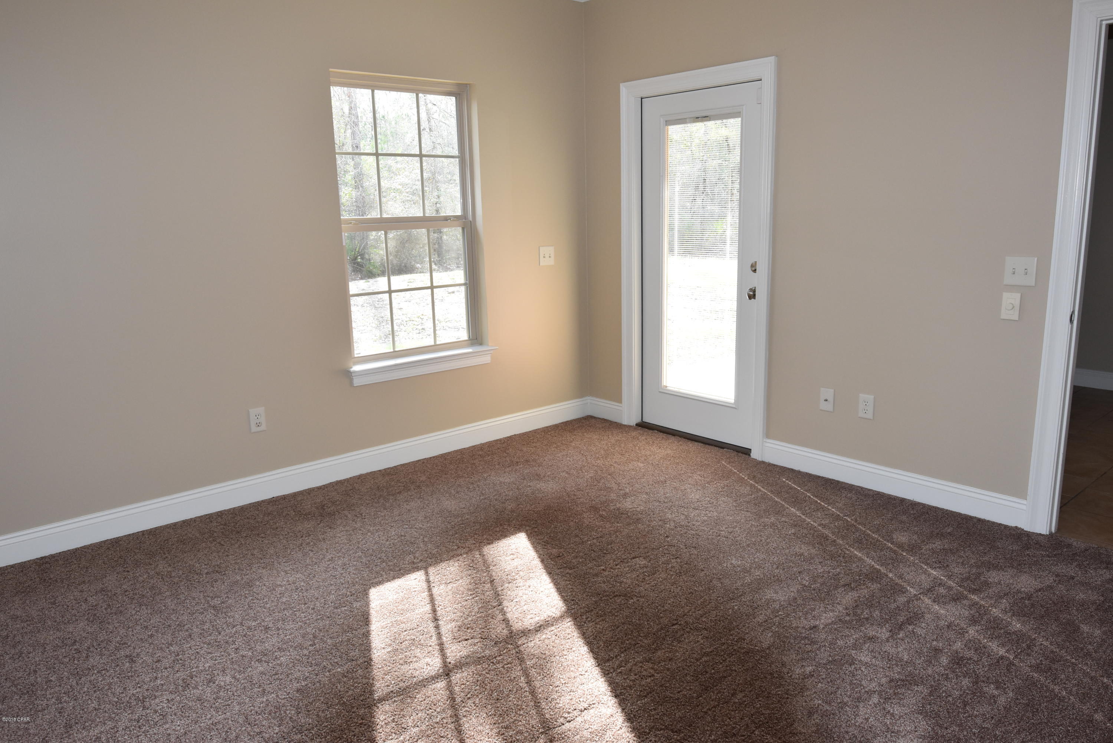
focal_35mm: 24
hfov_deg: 73.7
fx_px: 742
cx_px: 556
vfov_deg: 53.1
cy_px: 372
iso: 800
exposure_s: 1/125
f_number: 5.6
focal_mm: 16
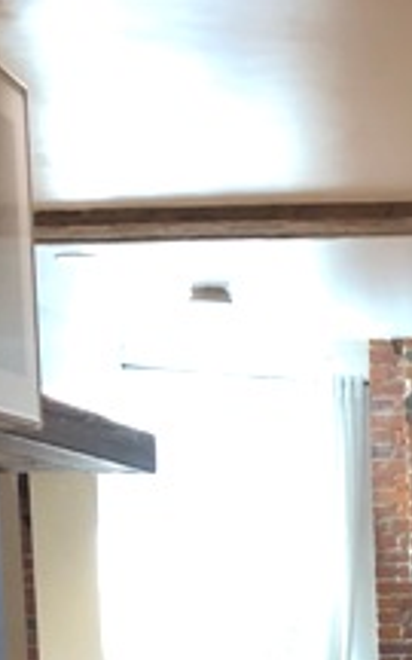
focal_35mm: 111
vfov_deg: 17.6
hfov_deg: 11.3
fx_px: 1994
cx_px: 623
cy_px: 857
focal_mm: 3.99
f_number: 1.8
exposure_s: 1/15
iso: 50
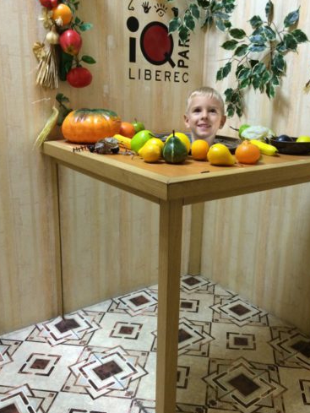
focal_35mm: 34
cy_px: 195
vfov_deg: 53.9
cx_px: 177
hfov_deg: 41.7
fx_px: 406
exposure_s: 1/33
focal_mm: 4.15
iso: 160
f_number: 2.2
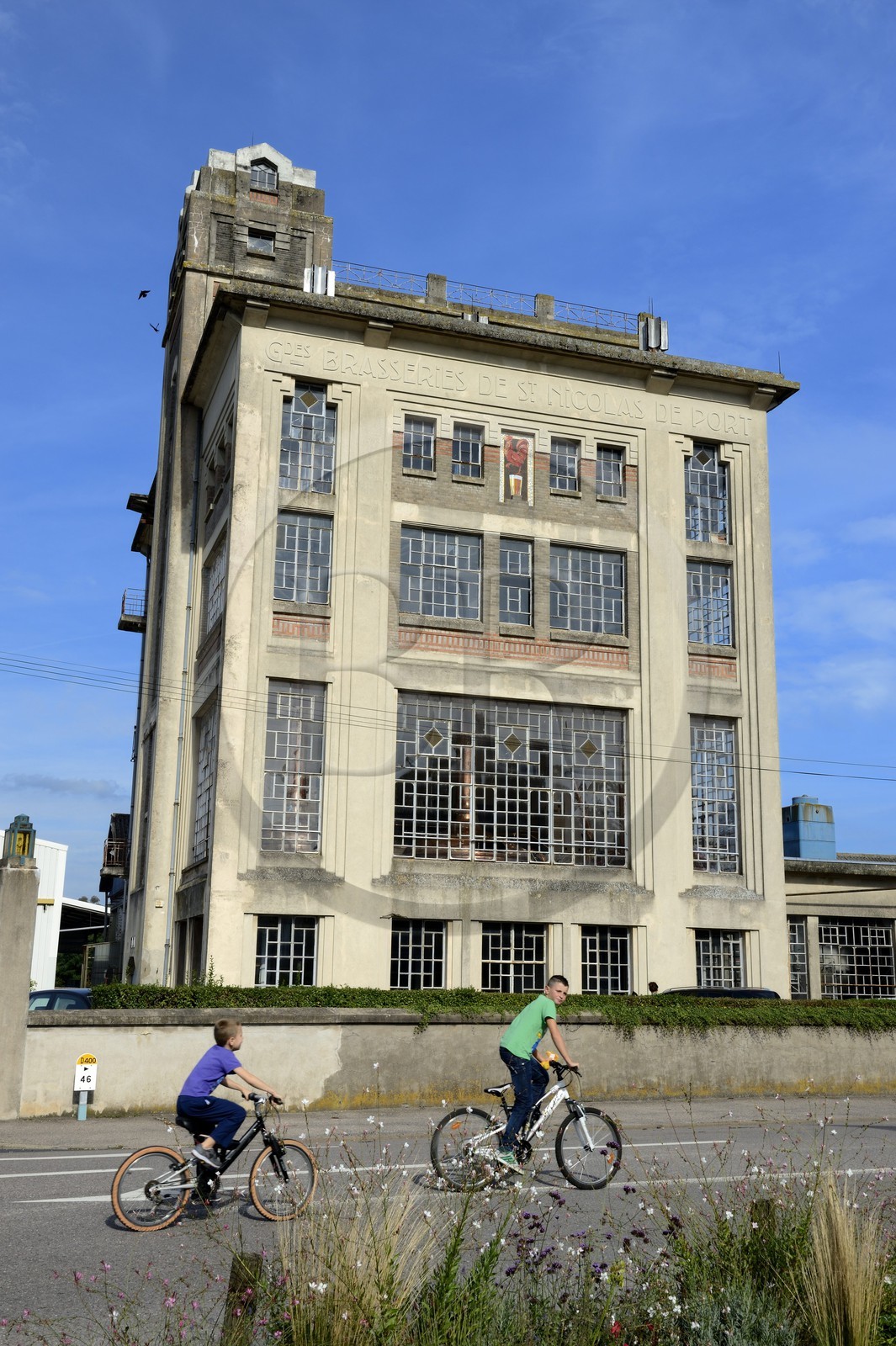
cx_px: 448
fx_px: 1345
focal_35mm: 36
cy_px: 673
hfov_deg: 36.8
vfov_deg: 53.2
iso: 200
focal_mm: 36
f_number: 14
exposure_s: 1/200
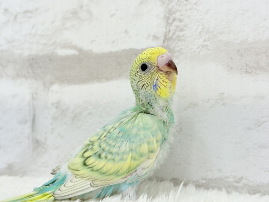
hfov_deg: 36.8
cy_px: 101
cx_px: 134
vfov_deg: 28.0
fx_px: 404
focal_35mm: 52
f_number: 1.6
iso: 64
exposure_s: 1/100
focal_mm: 5.96
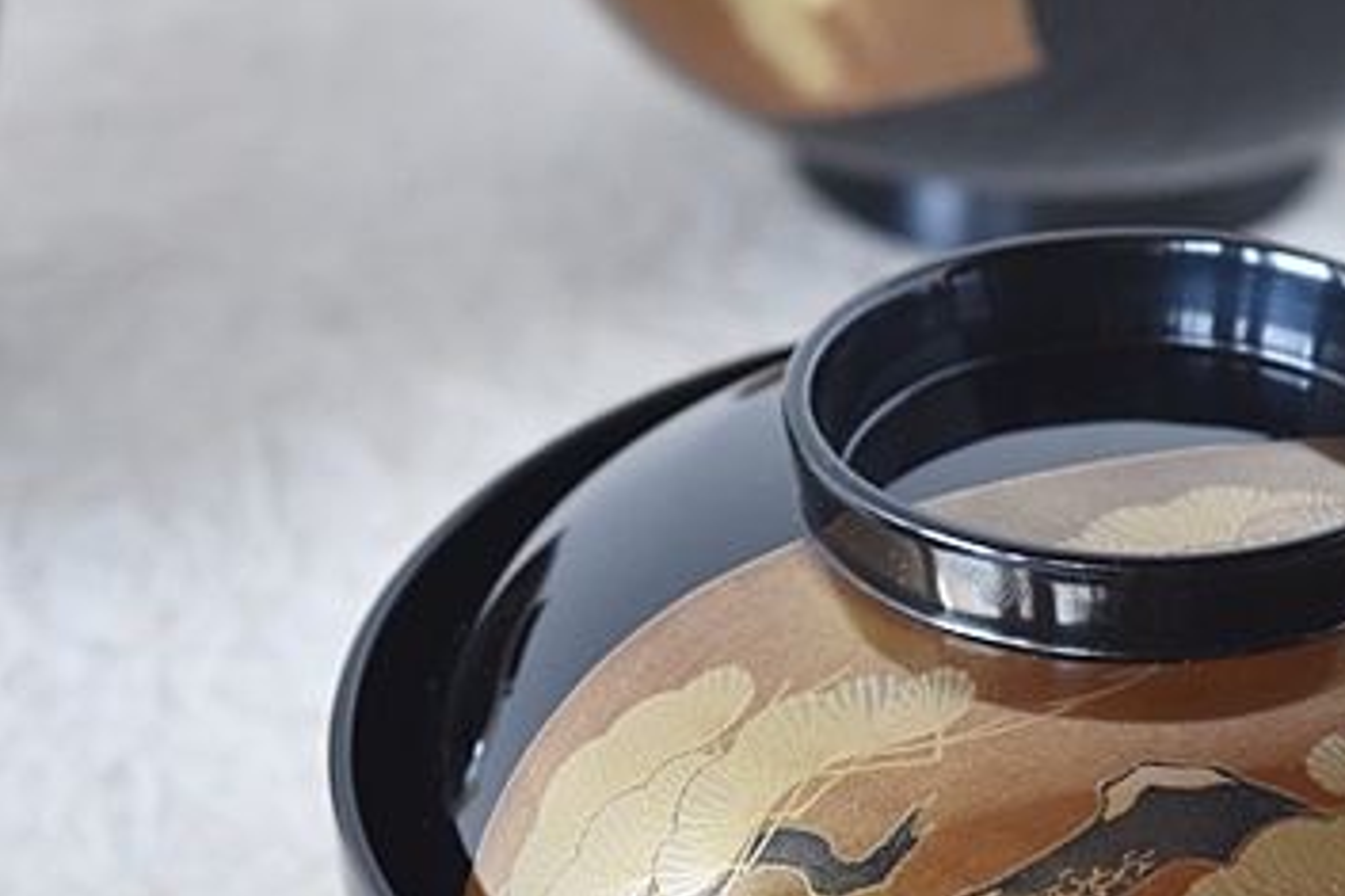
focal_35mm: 187
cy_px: 822
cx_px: 1154
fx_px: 6988
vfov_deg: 7.3
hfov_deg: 10.9
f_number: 5.6
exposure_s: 1/5
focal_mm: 55
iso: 800
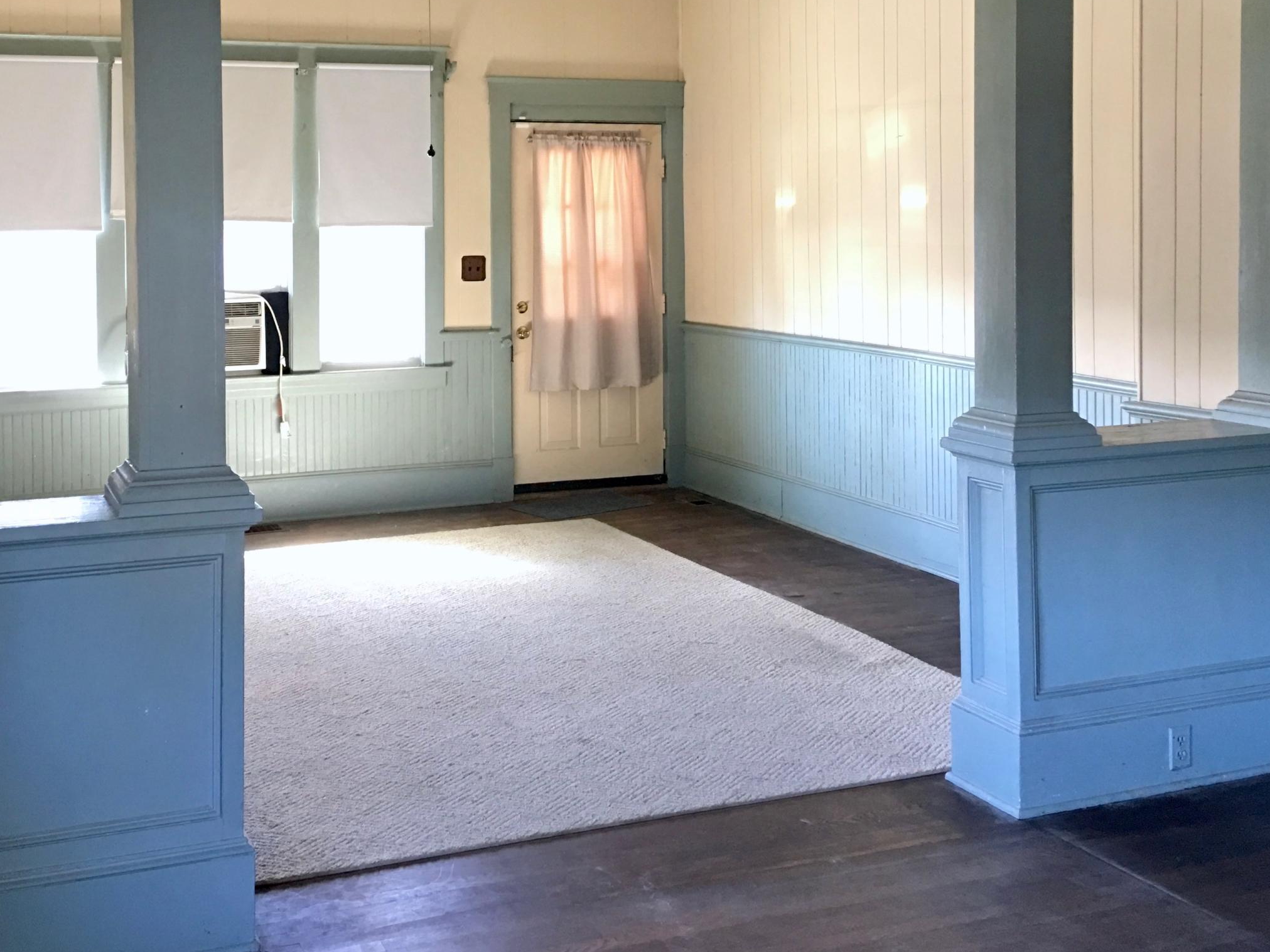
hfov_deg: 43.8
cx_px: 549
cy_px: 266
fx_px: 1578
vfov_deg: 33.1
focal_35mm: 43
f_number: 2.2
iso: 100
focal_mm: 4.15
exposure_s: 1/15
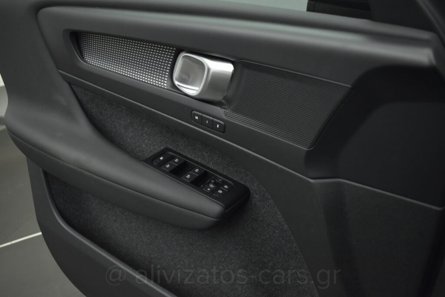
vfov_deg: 41.8
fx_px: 390
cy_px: 148
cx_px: 222
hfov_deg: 59.5
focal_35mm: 32
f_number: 3.8
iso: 1600
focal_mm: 21
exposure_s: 1/125
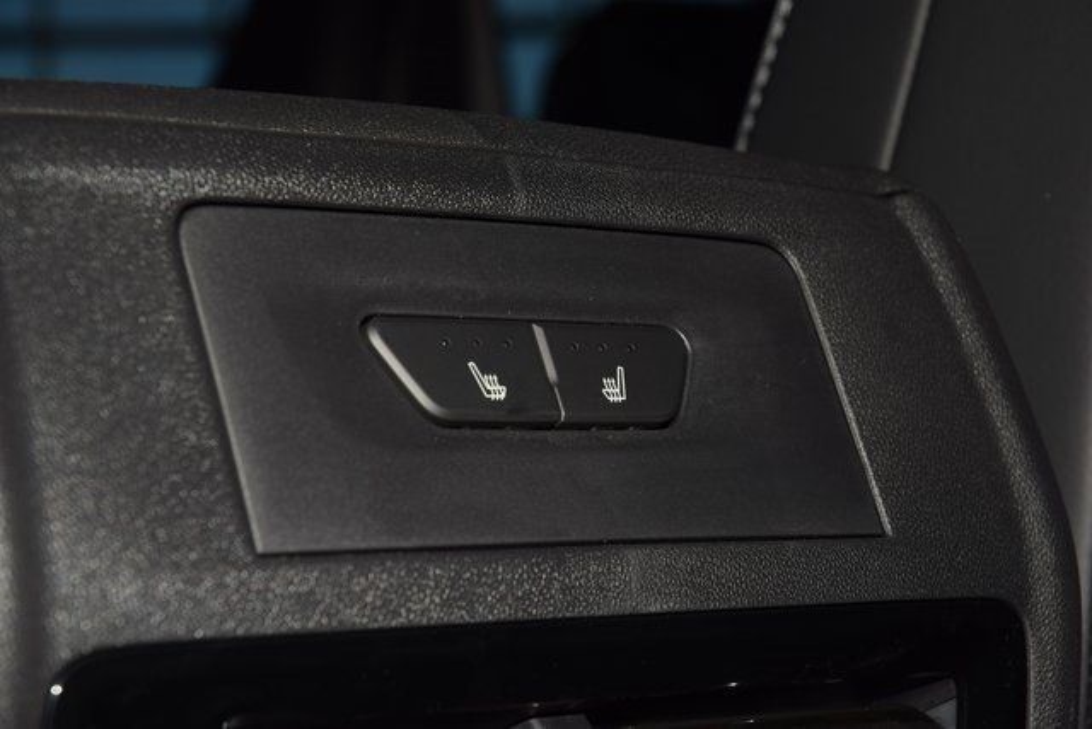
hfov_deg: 19.5
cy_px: 364
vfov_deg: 13.0
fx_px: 3186
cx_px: 546
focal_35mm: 105
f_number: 8
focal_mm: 70
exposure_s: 1/125
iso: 100
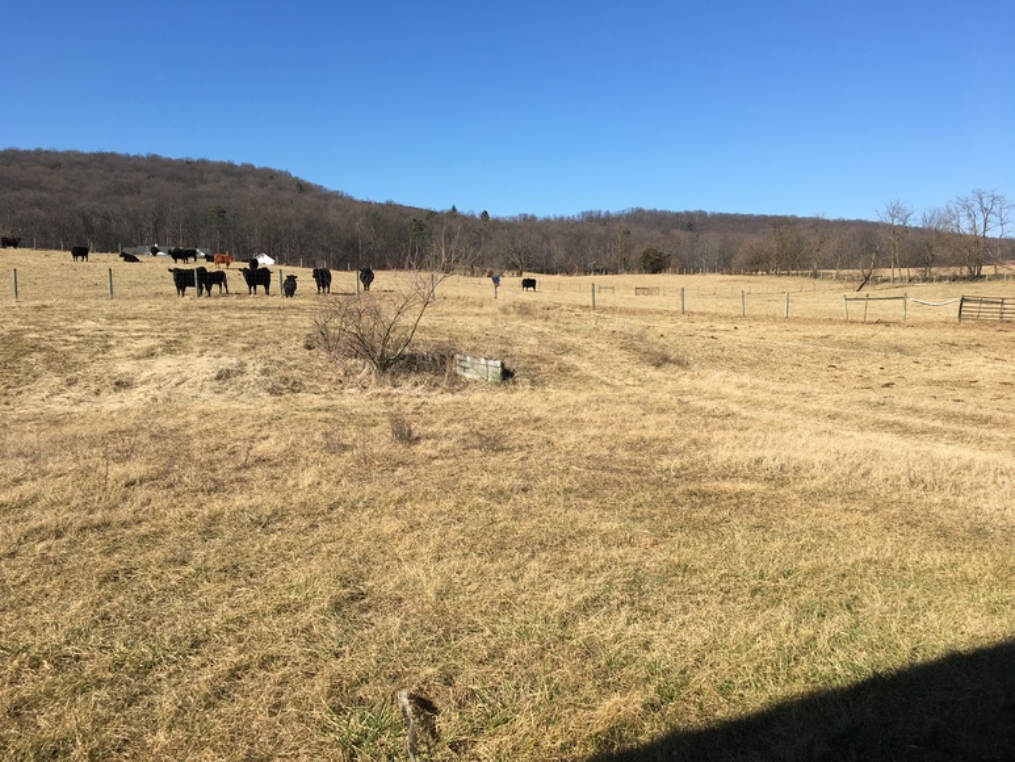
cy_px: 381
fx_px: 850
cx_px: 508
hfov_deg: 61.7
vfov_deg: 48.2
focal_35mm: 29
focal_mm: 4.15
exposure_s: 1/1672
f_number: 2.2
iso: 25
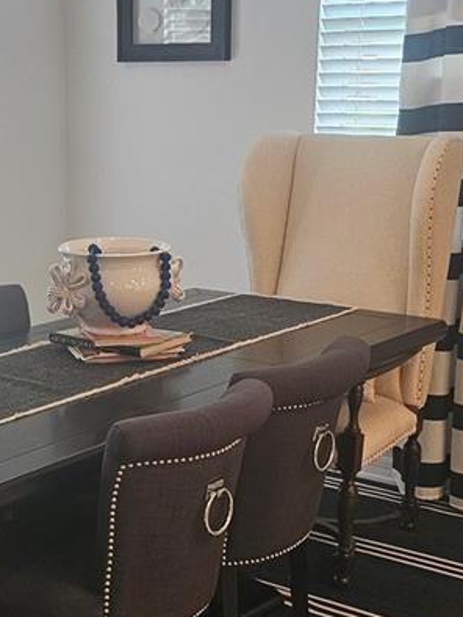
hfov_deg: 20.7
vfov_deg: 27.6
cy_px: 393
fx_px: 1247
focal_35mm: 70
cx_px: 61
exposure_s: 1/120
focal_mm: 6.3
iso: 160
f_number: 1.7
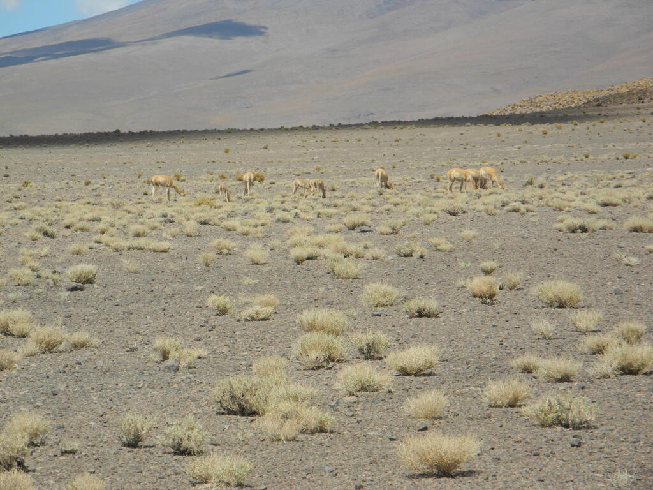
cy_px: 245
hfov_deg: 9.9
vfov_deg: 7.4
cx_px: 326
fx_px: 3773
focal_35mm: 200
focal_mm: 42.6
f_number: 5.6
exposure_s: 1/500
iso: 100
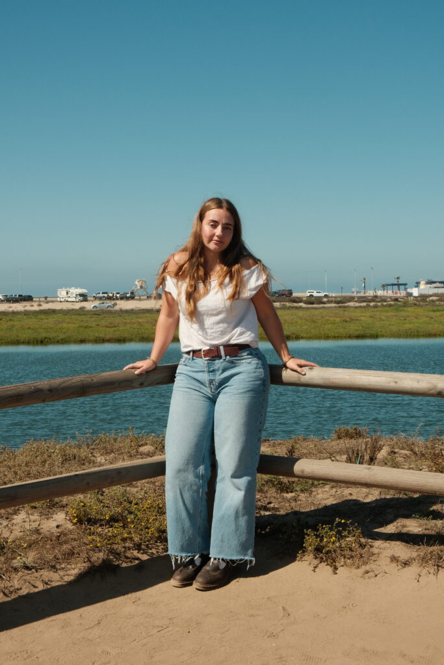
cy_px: 332
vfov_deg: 40.3
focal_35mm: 49
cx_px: 222
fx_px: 906
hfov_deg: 27.5
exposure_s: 1/500
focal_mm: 32.9
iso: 500
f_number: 13
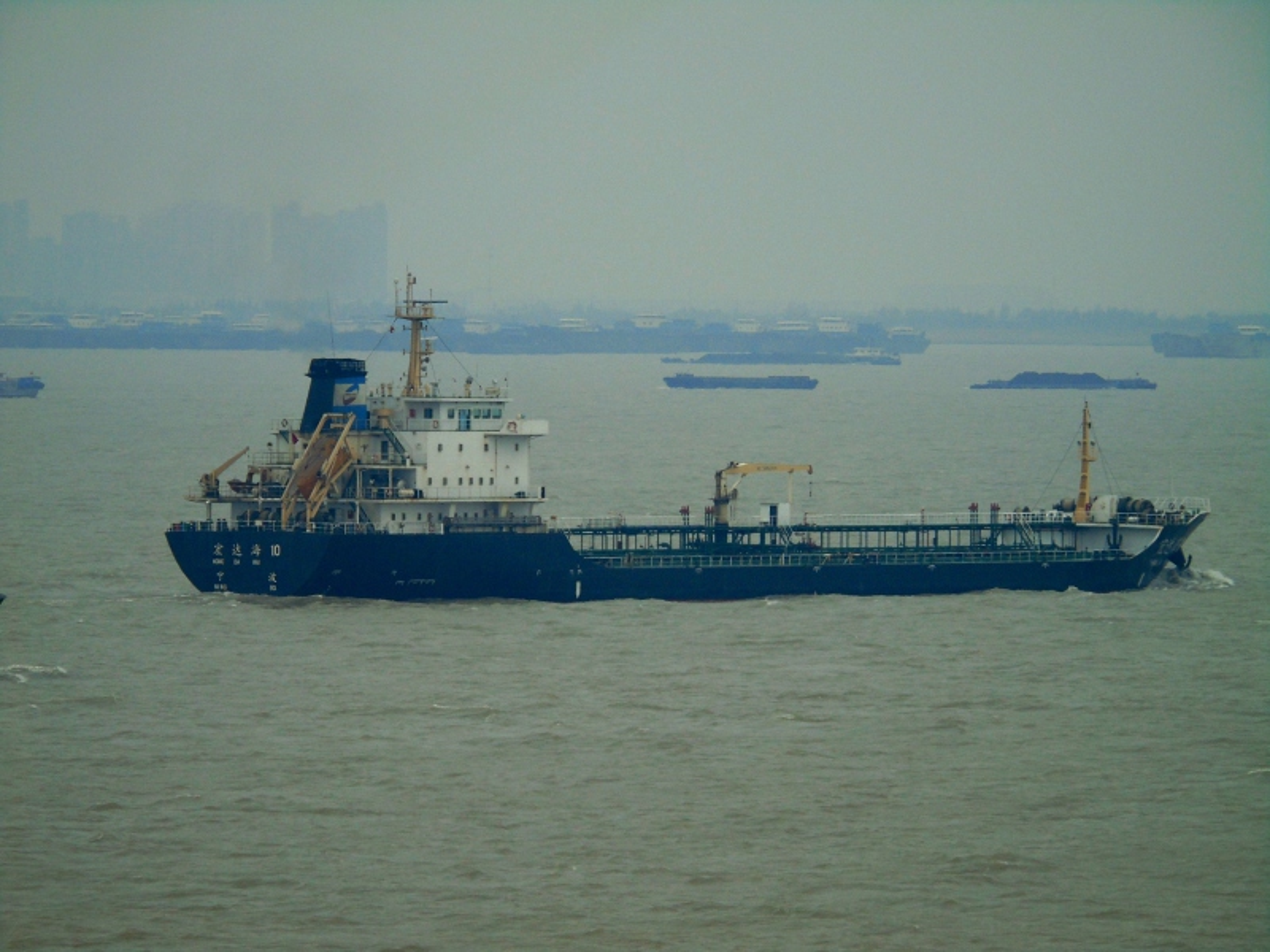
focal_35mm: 417
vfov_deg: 3.6
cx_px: 635
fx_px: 15299
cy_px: 476
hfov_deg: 4.8
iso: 100
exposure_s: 1/125
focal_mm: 74
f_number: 5.3
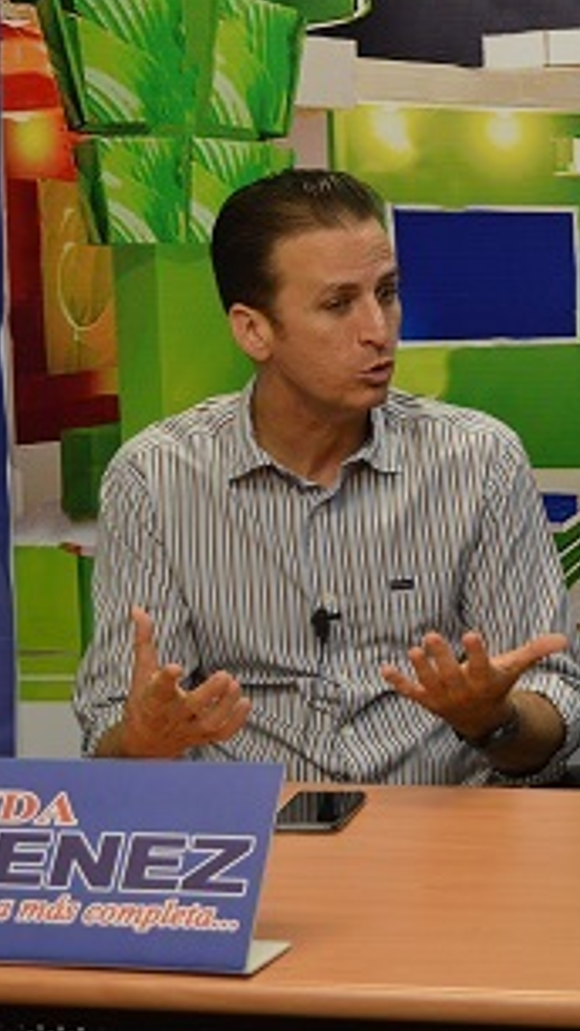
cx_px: 701
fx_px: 2955
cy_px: 361
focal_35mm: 108
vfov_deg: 19.8
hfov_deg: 11.0
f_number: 5
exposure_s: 1/60
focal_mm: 35
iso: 640
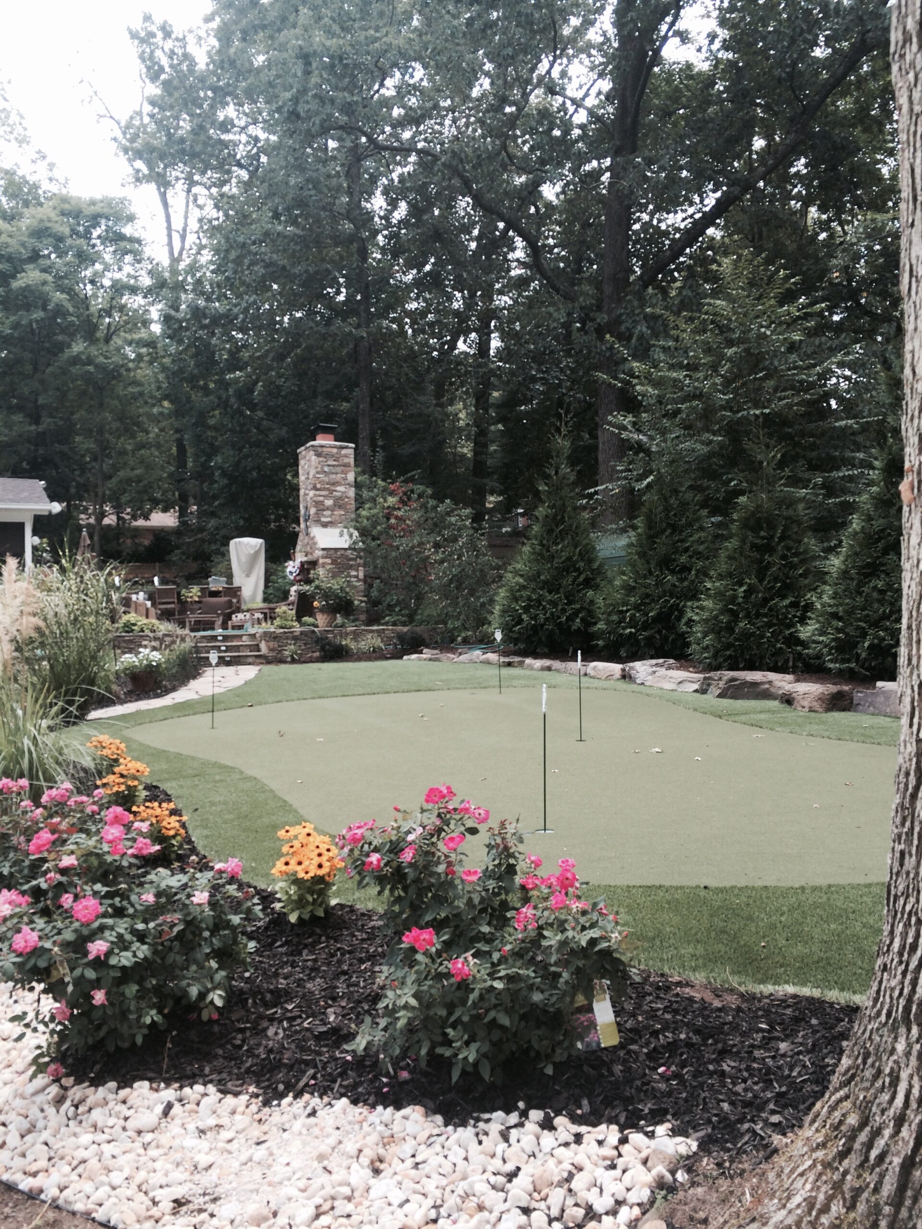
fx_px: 1030
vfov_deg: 61.7
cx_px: 461
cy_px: 614
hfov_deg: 48.2
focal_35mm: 29
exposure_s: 1/334
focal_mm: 4.15
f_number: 2.2
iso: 32
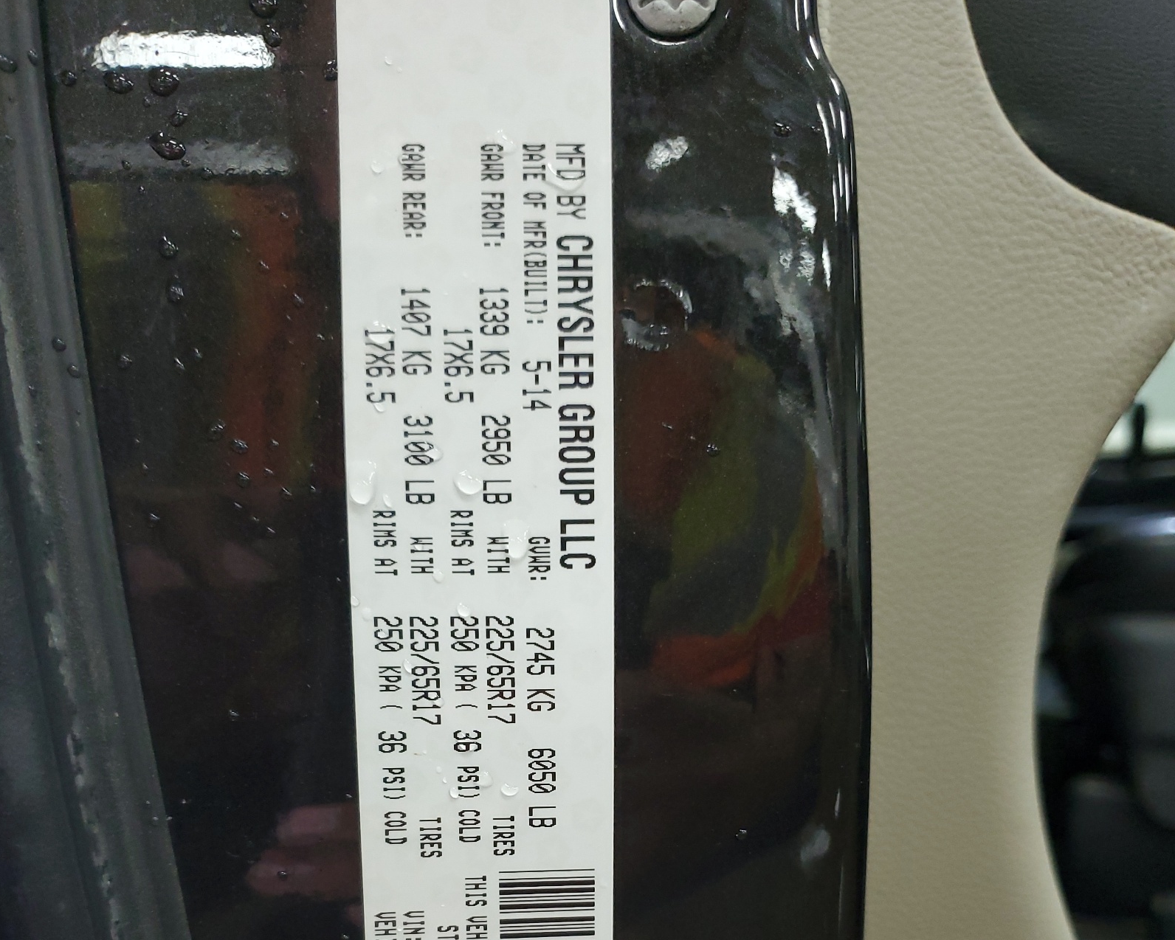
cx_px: 585
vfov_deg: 41.5
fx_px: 1183
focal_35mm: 34
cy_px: 749
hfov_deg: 52.8
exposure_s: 1/60.2
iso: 189
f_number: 1.5
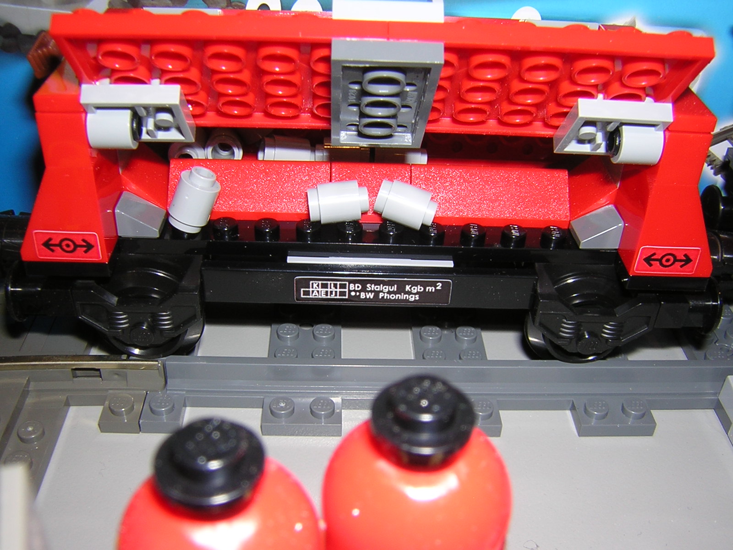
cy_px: 275
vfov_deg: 39.7
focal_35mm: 36
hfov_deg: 51.4
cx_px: 366
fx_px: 762
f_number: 5.2
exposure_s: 1/60.1
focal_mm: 4.7
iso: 100
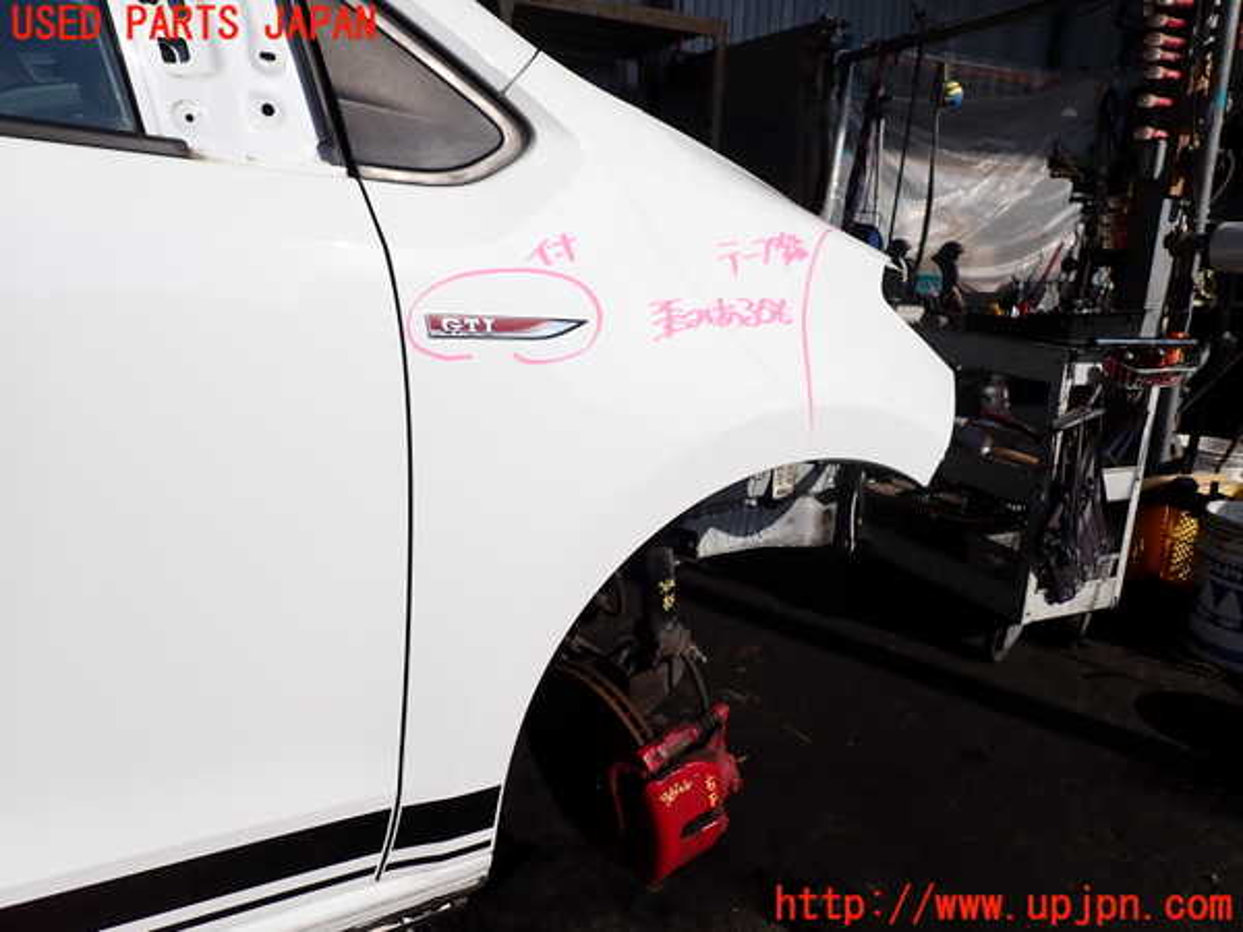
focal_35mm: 25
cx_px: 622
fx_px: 898
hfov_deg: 69.4
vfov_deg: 54.9
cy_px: 466
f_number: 8
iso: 100
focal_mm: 4.5
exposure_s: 1/400
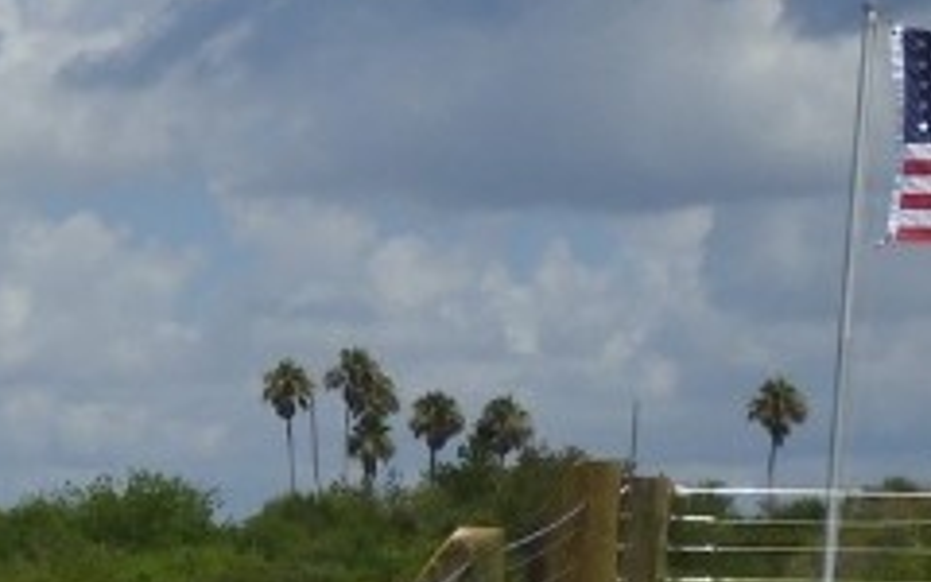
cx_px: -636
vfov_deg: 5.7
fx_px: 5734
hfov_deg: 9.0
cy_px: 1160
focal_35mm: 226
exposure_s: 1/1600
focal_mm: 8.9
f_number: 4
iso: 100
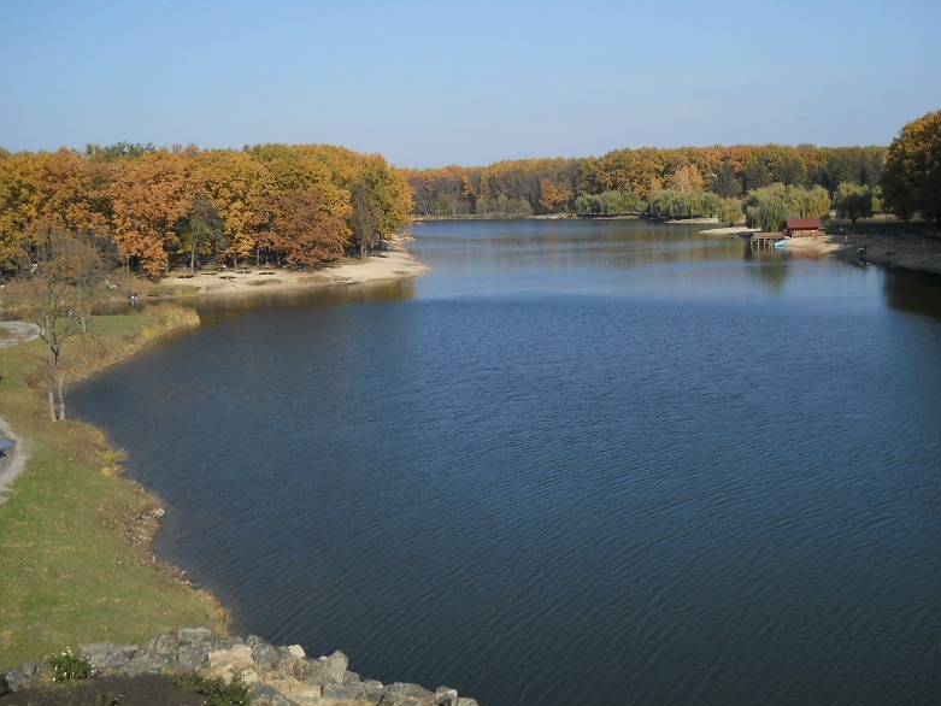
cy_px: 349
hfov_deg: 44.8
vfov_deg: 34.4
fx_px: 1142
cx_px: 481
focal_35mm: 42
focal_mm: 6.72
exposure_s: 1/320
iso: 80
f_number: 5.5
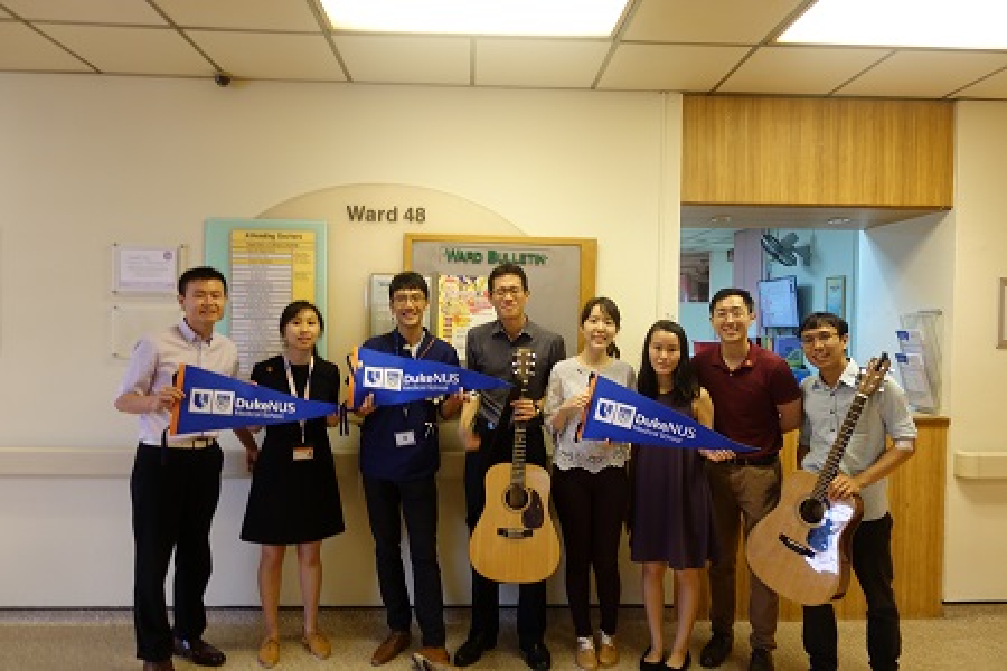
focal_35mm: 24
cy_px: 336
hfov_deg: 73.7
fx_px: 671
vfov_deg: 53.1
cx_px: 504
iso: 250
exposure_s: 1/30
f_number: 1.8
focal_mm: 8.8
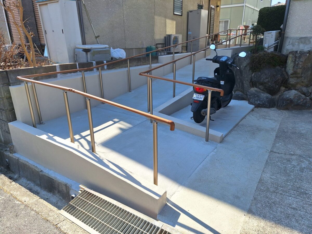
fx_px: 207
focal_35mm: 23
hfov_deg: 73.9
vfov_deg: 58.9
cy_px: 117
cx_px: 156
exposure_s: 1/1587
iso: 40
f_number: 1.8
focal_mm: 5.54
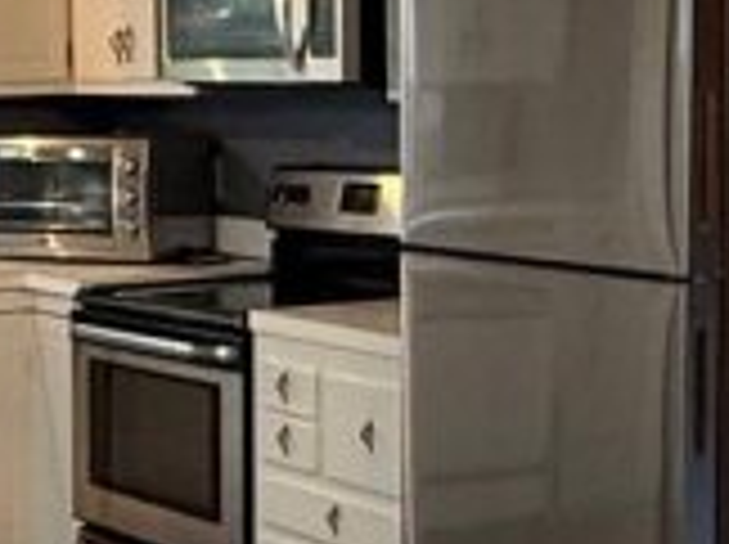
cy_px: 292
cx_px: 50
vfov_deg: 14.2
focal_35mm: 104
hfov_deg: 18.6
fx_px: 2187
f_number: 2.2
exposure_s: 1/60
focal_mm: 2.22
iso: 400
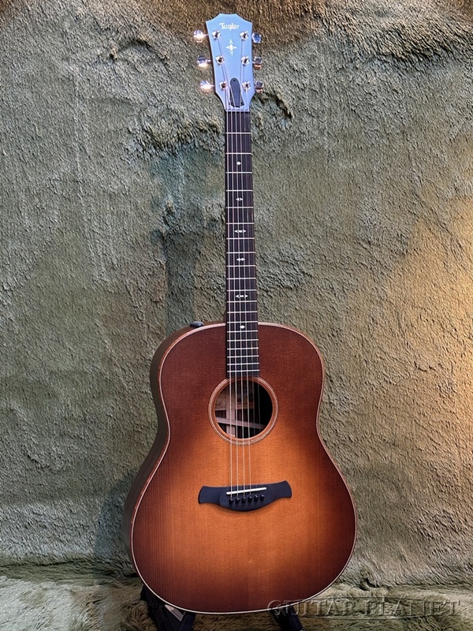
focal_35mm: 48
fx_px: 875
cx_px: 236
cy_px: 316
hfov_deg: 30.3
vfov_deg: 39.7
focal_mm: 6.86
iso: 200
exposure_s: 1/50
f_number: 1.78
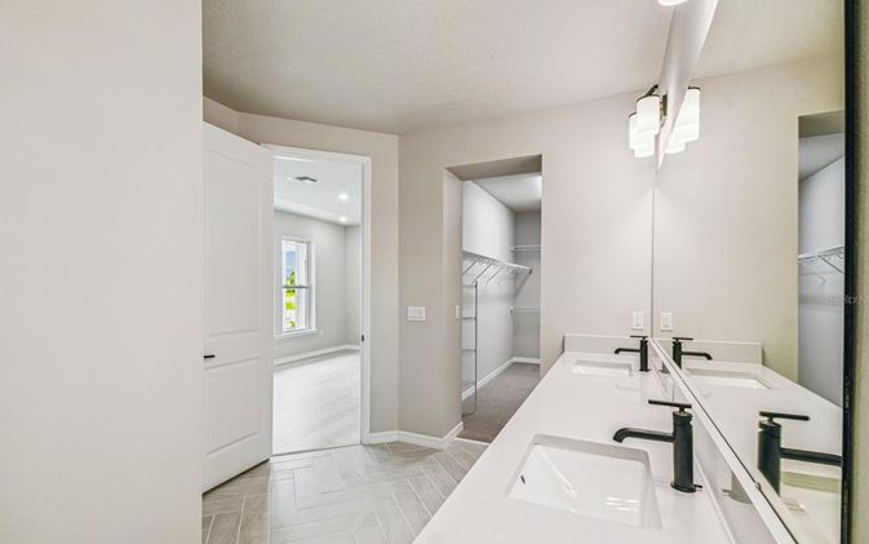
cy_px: 299
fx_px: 379
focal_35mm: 16
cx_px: 425
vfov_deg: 71.1
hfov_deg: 97.8
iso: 100
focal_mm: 10
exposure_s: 1/25
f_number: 7.1
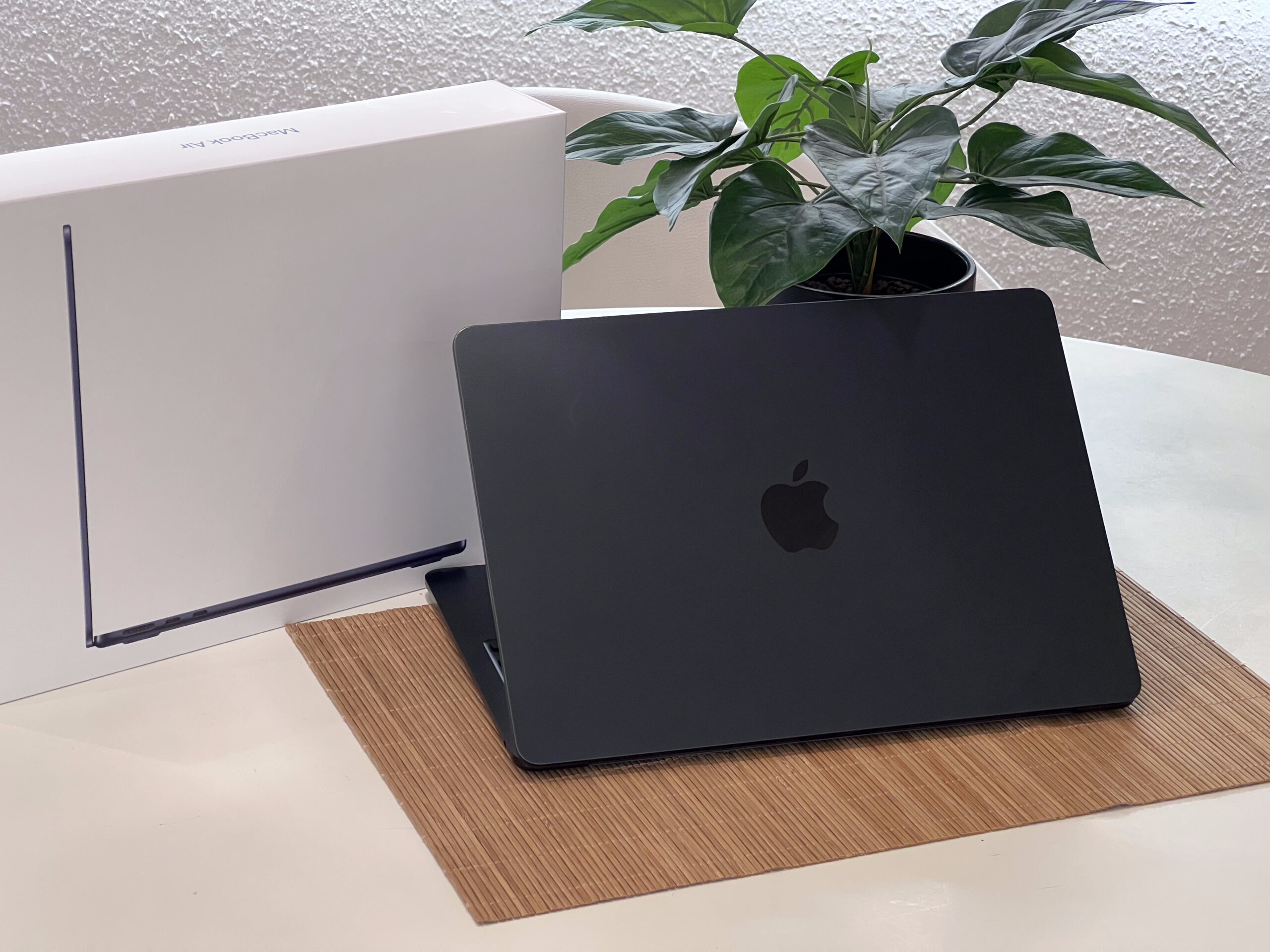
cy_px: 476
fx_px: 2825
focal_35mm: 77
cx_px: 635
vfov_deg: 19.1
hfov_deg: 25.3
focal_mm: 9
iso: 250
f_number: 2.8
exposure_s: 1/60
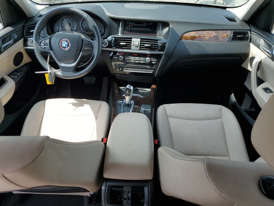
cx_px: 137
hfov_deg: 67.3
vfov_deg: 53.1
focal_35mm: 26
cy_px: 103
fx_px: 206
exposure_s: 1/667
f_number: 1.5
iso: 50
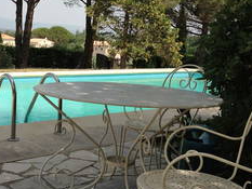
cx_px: 63
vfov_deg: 26.8
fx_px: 393
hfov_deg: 34.8
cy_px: 55
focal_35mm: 54
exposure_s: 1/1672
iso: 64
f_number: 2.4
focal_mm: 4.28
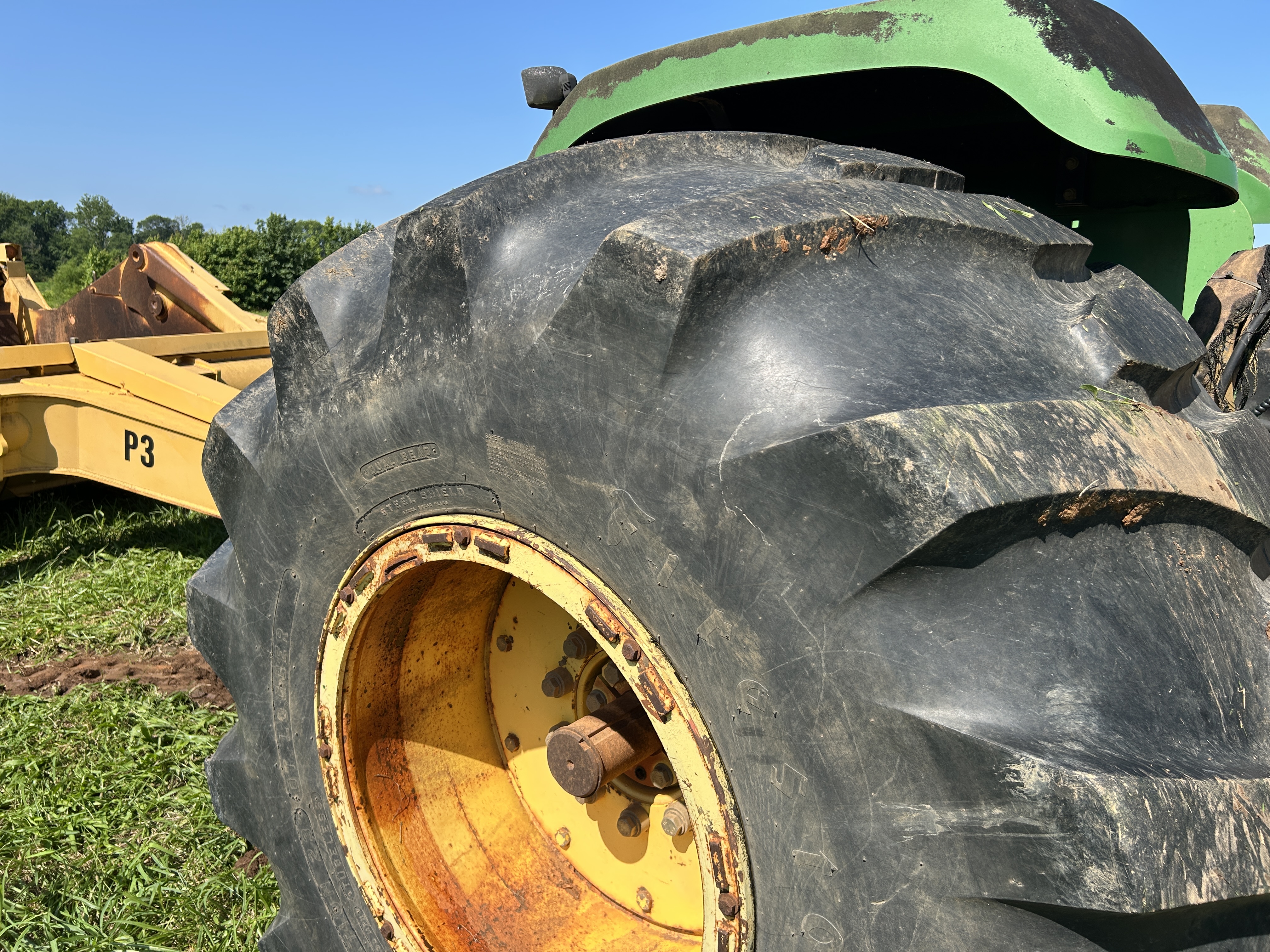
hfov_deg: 67.3
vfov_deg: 53.1
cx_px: 635
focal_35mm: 26
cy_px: 476
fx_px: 954
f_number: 1.5
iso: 50
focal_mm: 5.7
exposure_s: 1/2571
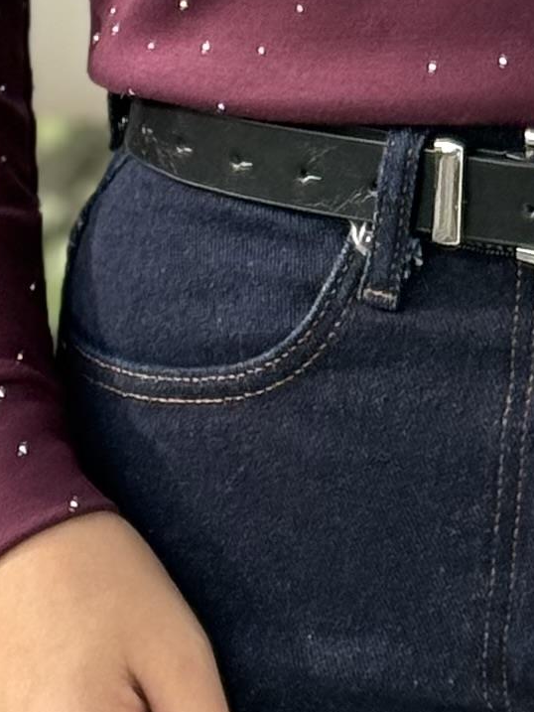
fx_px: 5552
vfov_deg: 7.3
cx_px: 714
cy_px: -203
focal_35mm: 270
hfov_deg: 5.5
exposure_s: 1/381
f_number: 1.78
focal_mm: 6.76
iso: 80
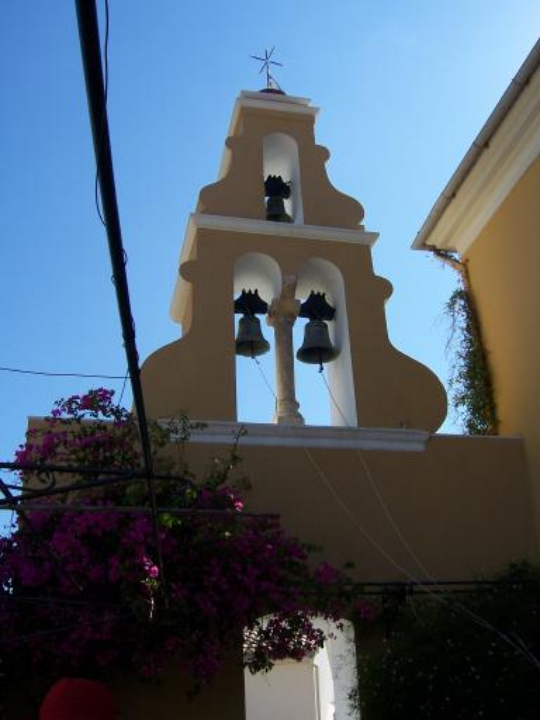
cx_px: 270
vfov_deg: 51.4
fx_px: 749
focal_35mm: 36
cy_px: 360
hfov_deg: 39.7
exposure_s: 1/500
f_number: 4.8
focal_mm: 6
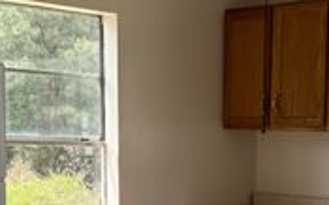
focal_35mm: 97
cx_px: 263
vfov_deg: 13.1
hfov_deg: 21.2
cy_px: 245
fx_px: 869
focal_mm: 6.76
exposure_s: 1/639
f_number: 1.78
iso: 80
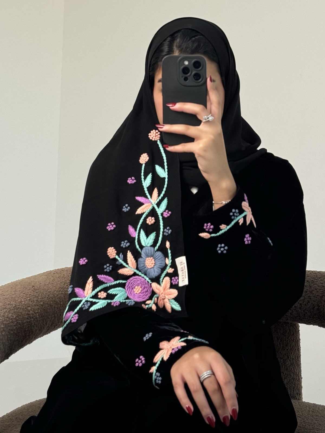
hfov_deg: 30.3
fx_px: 601
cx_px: 162
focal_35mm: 48
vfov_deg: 39.7
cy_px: 216
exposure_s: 1/121
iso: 64
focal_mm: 6.76
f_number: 1.78
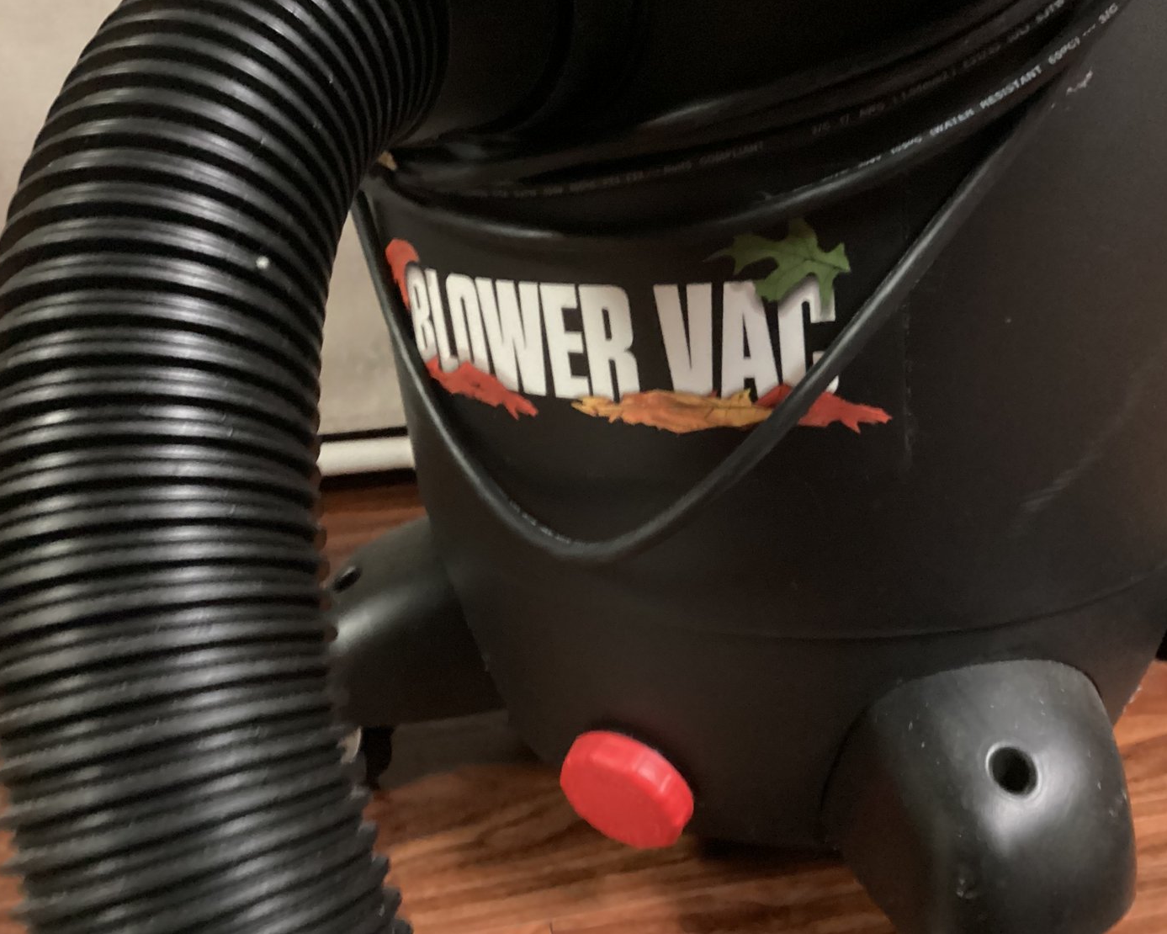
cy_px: 460
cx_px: 627
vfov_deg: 44.6
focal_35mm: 33
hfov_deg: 54.2
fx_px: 1140
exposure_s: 1/15
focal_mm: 3.3
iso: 800
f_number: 2.4
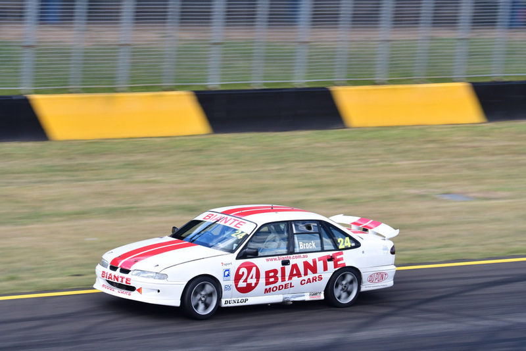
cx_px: 263
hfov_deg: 10.5
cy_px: 176
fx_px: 2850
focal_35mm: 195
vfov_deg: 7.0
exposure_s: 1/250
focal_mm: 130
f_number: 10
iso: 640
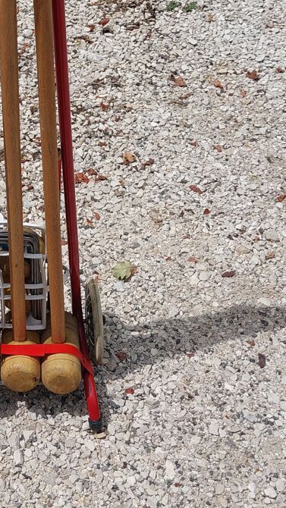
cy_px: 213
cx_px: -8
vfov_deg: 32.3
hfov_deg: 18.0
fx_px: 876
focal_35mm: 65
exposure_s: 1/958
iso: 20
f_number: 1.8
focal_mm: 4.6
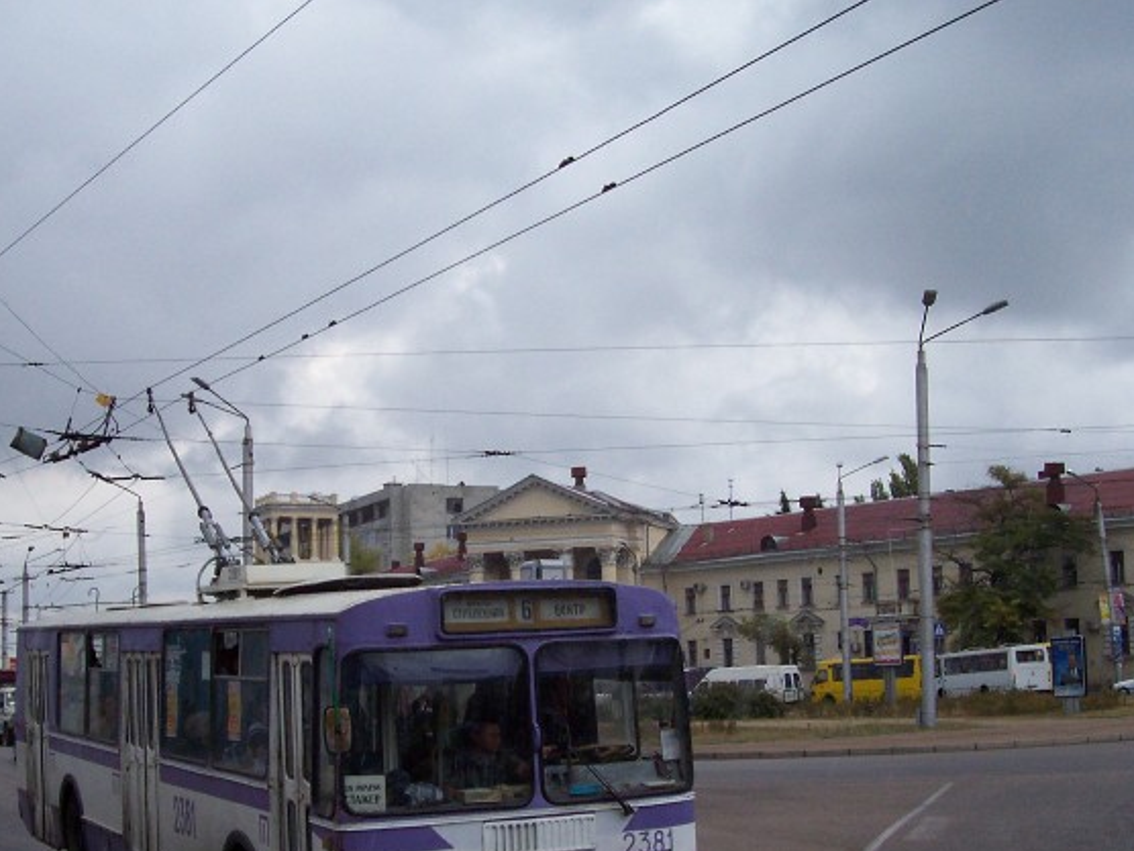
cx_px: 517
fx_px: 1802
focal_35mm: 55
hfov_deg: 34.9
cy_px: 557
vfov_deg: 26.4
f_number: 2.7
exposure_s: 1/554
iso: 80
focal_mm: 5.6
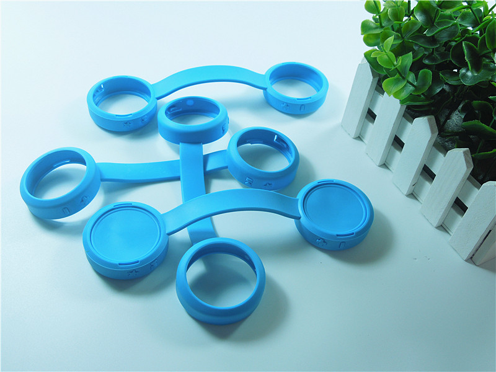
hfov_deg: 47.9
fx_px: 559
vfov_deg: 36.8
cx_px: 248
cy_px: 186
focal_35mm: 39
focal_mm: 7
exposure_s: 1/60
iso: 100
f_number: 3.8
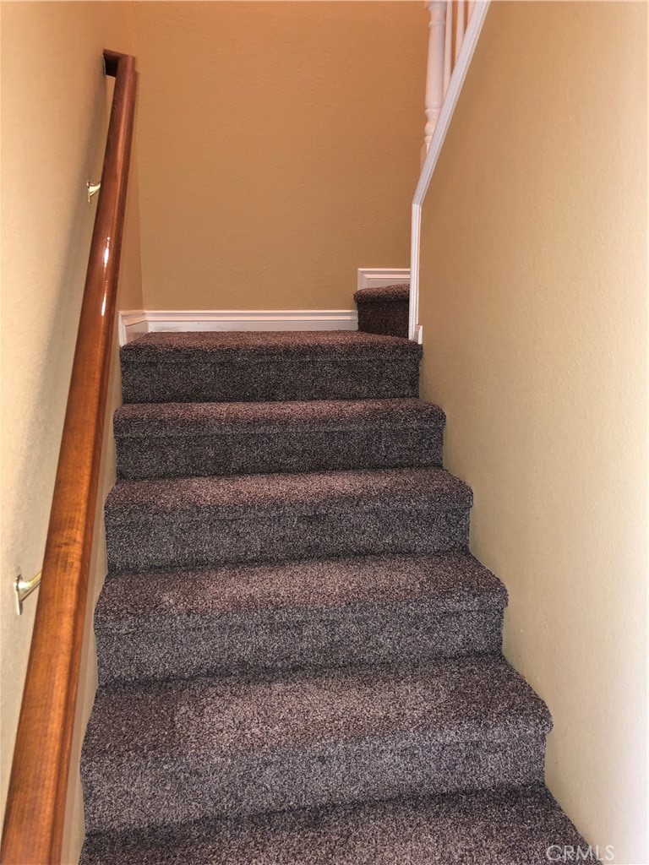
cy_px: 432
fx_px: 700
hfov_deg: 49.7
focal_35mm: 28
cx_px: 324
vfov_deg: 63.4
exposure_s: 1/12
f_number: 1.8
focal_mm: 3.99
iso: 100
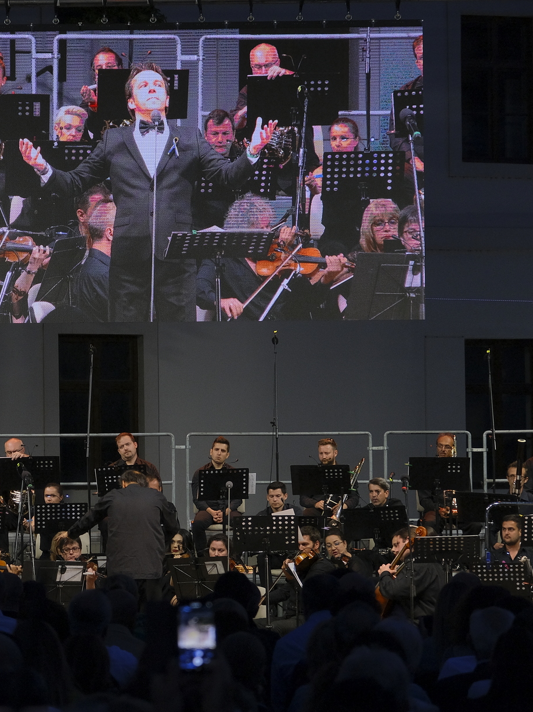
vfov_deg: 10.2
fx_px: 3985
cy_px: 318
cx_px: 52
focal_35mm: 194
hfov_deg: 7.6
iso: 800
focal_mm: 80
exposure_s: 1/125
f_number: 4
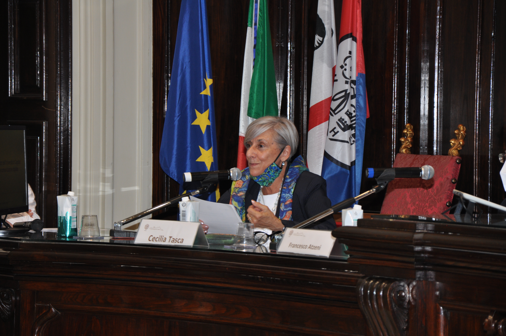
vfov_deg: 8.7
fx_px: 2211
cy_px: 168
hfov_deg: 13.1
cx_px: 253
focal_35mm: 158
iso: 400
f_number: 5.6
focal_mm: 105
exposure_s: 1/60
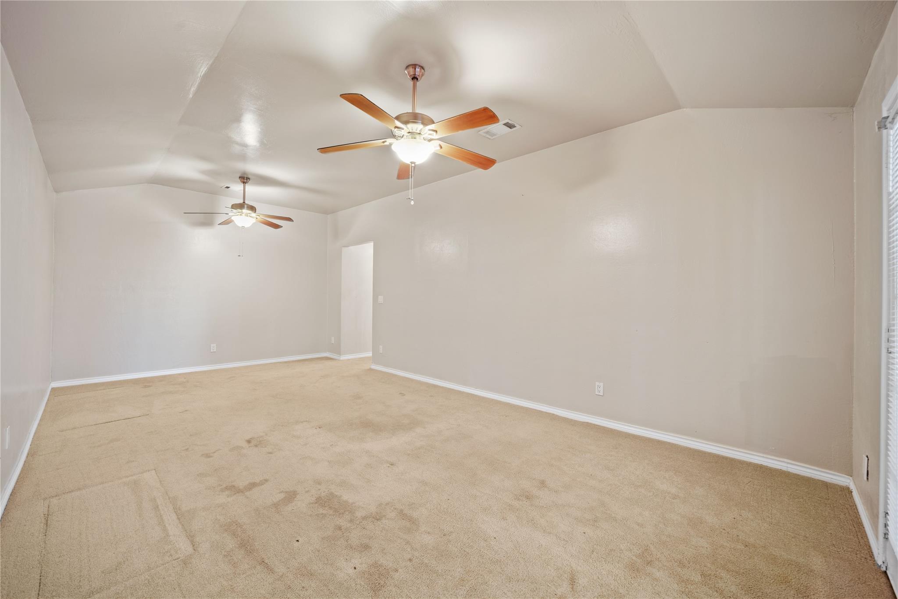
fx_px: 349
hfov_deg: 104.3
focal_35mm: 14
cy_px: 300
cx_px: 449
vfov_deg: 81.2
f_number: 8
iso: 100
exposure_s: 3
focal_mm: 14
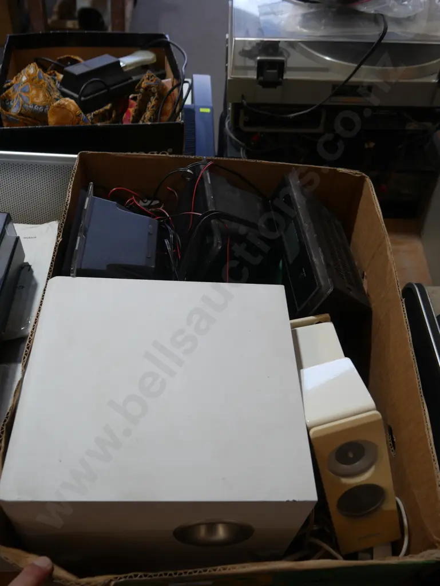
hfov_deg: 46.8
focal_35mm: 30
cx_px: 220
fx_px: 508
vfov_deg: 59.9
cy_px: 293
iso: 200
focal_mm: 15
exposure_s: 1/125
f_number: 4
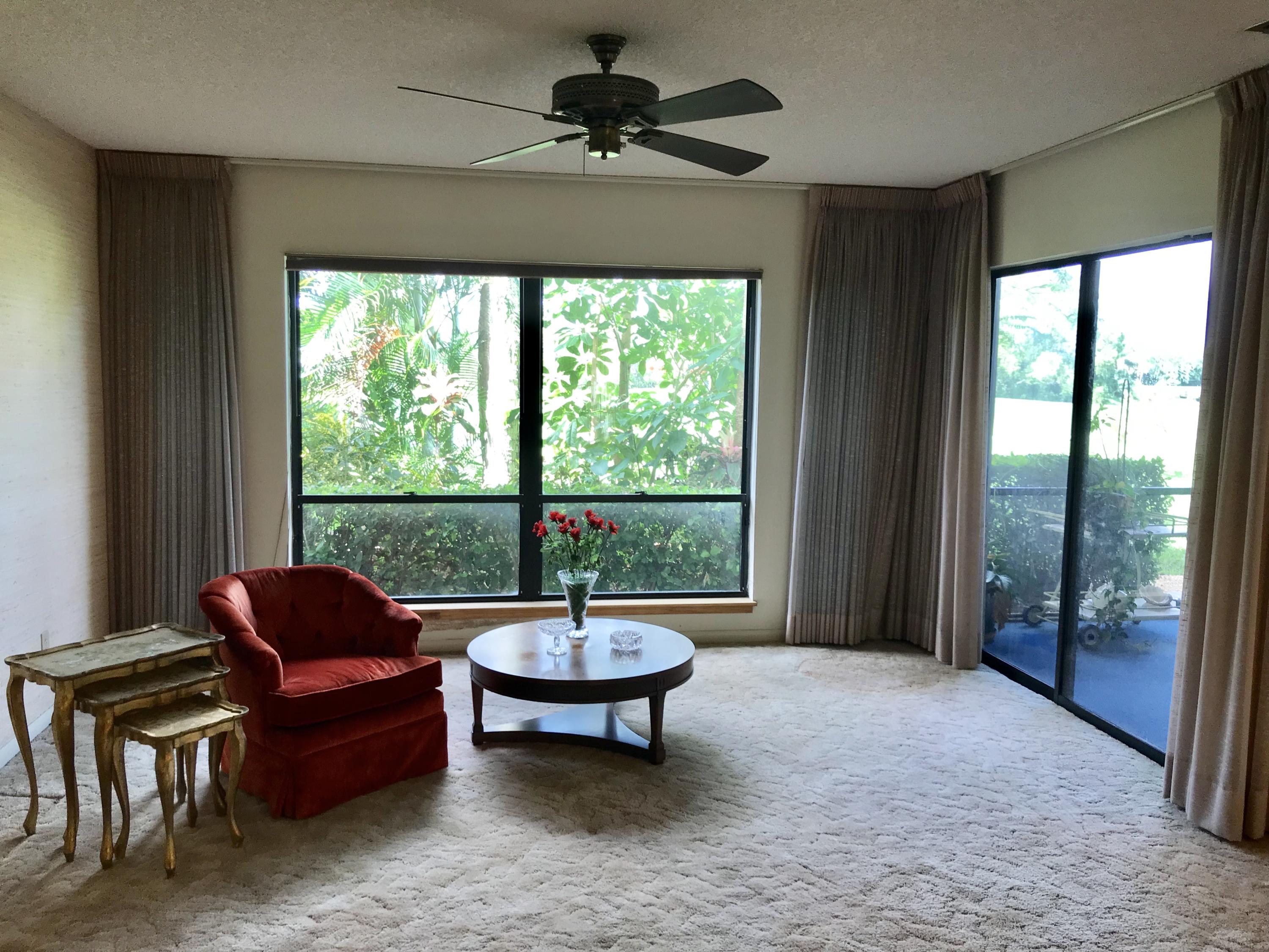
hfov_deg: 63.4
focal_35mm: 28
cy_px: 476
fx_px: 1026
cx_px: 634
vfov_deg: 49.7
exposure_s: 1/40
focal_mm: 3.99
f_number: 1.8
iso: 25
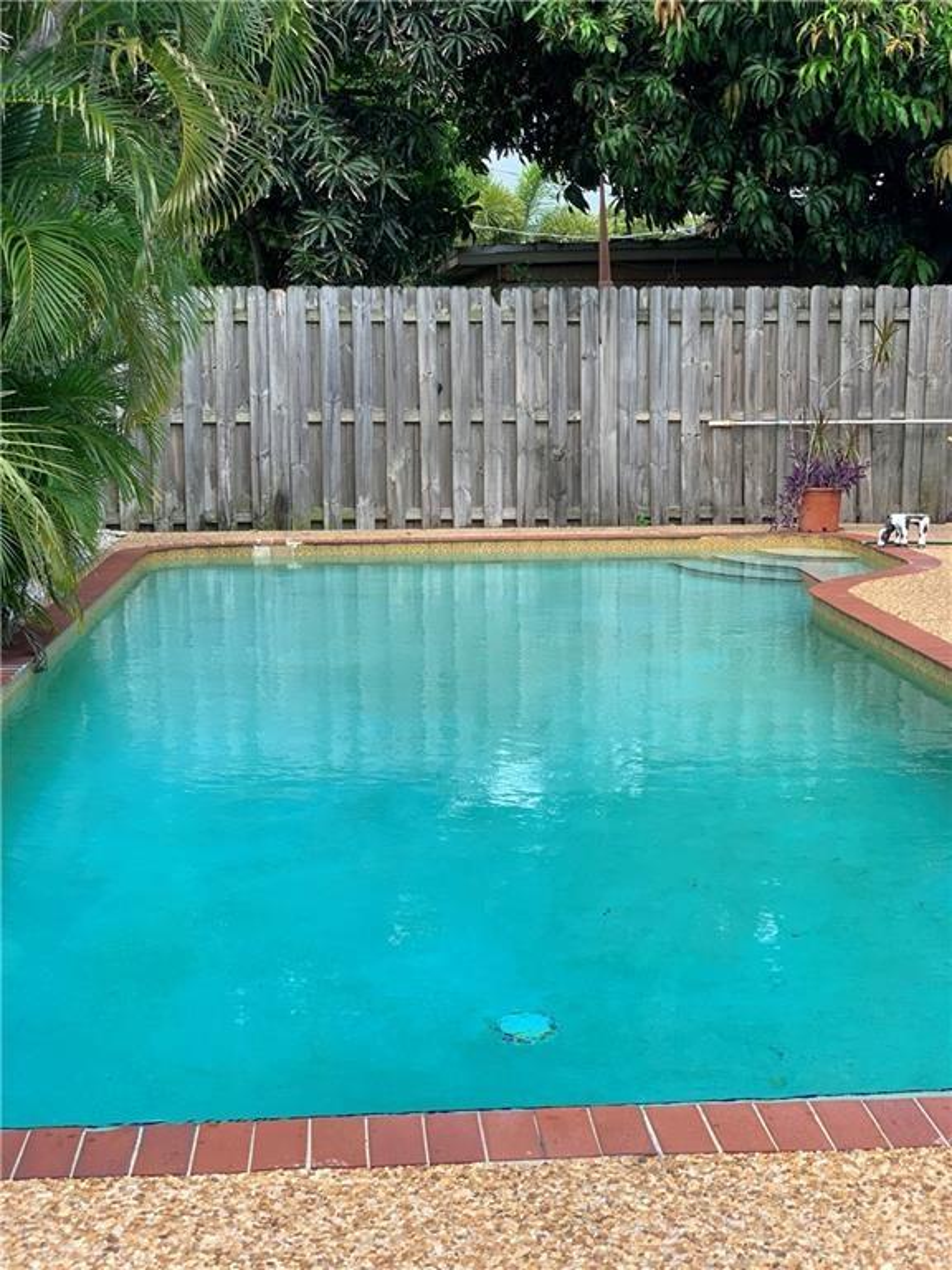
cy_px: 635
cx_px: 476
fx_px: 1907
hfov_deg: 28.0
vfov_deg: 36.8
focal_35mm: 52
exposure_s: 1/122
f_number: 2.4
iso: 16
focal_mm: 6
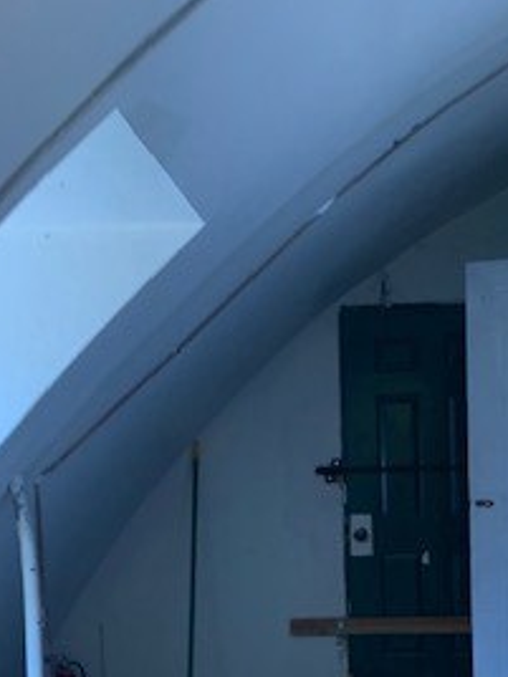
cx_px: 253
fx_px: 1213
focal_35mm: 62
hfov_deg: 23.7
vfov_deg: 30.3
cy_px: 558
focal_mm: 4.25
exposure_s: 1/60
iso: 80
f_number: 1.8
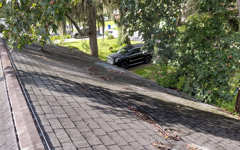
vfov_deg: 46.0
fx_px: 177
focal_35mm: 27
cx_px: 118
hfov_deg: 68.4
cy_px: 74
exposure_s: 1/348
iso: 50
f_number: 1.8
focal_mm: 4.69
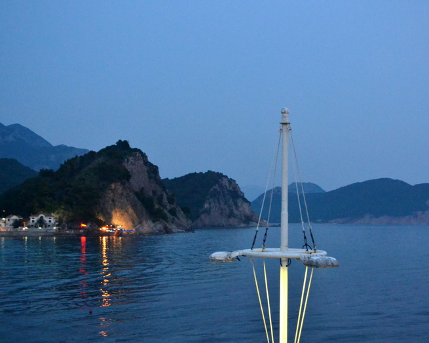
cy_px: 171
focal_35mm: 55
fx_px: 698
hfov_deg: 34.0
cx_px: 261
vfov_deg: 27.6
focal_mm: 32
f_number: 4.8
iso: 3200
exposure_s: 1/15
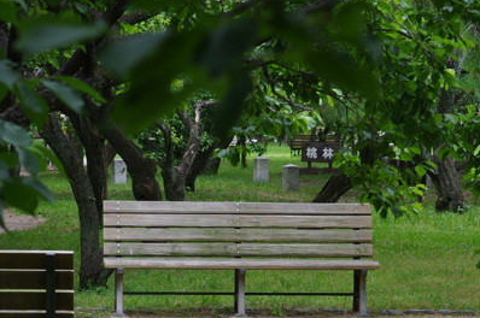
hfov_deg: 7.6
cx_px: 289
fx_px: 3594
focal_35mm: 270
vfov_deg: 5.1
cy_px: 238
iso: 200
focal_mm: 70
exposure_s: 1/125
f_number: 6.3
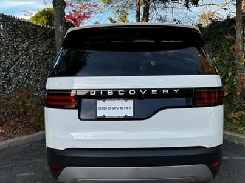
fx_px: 212
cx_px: 128
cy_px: 103
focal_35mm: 30
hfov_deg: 60.0
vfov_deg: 46.7
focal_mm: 6.76
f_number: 1.78
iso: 80
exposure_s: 1/782
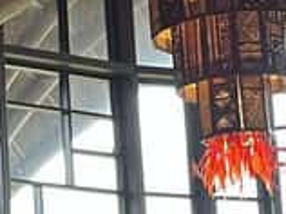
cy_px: 218
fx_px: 1369
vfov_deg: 8.9
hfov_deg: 10.8
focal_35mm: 166
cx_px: -308
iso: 320
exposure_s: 1/60
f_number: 1.6
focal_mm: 5.1
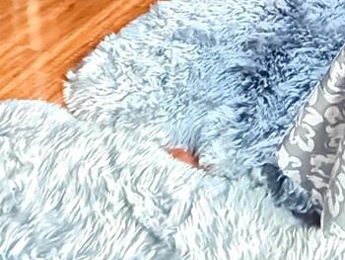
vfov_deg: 16.7
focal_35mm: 64
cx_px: 331
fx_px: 638
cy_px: -272
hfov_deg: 28.7
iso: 1250
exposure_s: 1/46
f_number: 2.2
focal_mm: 2.22
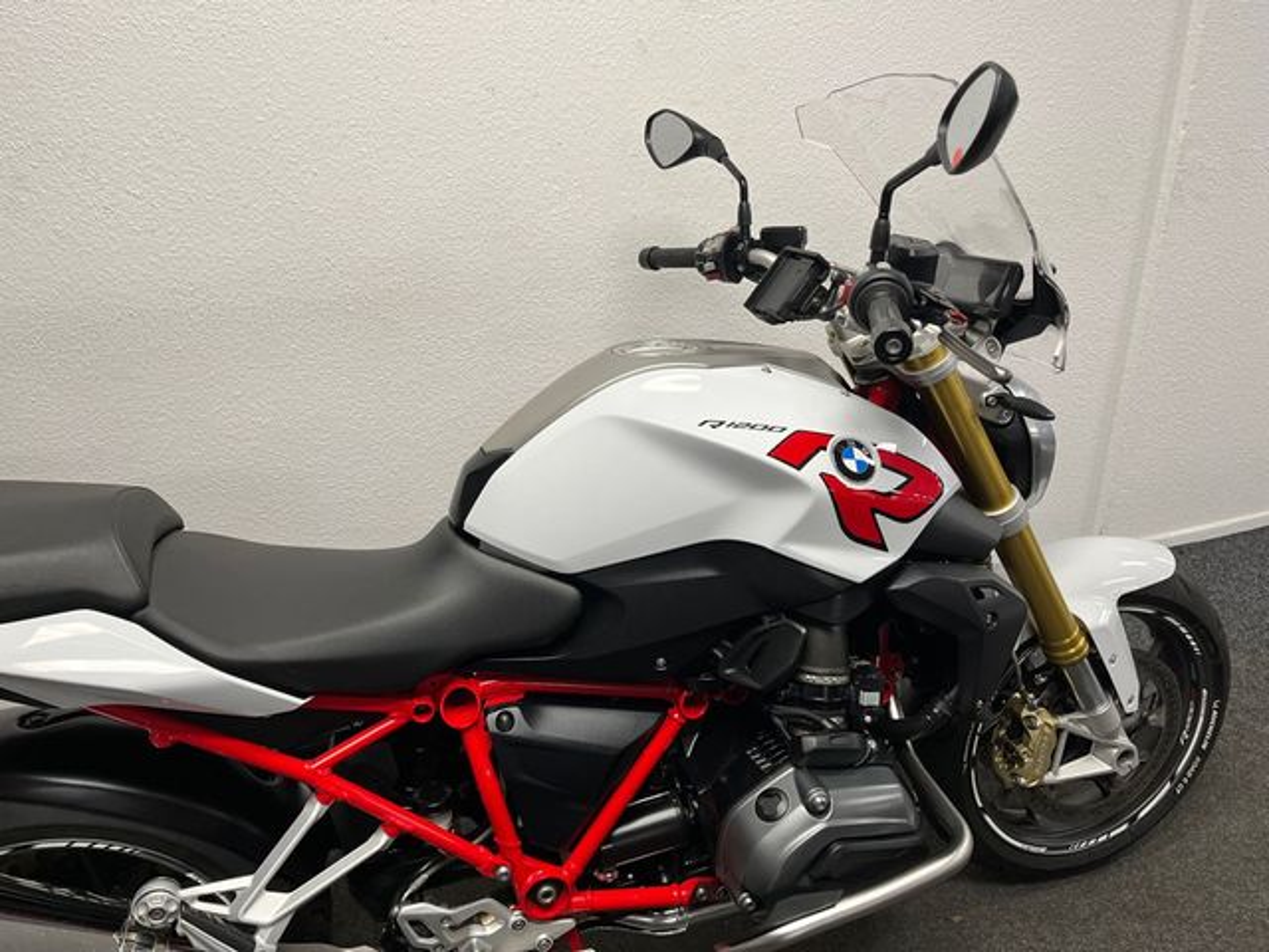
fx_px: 953
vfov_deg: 53.1
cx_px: 634
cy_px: 476
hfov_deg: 67.3
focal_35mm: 26
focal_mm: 5.1
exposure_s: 1/100
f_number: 1.6
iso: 125
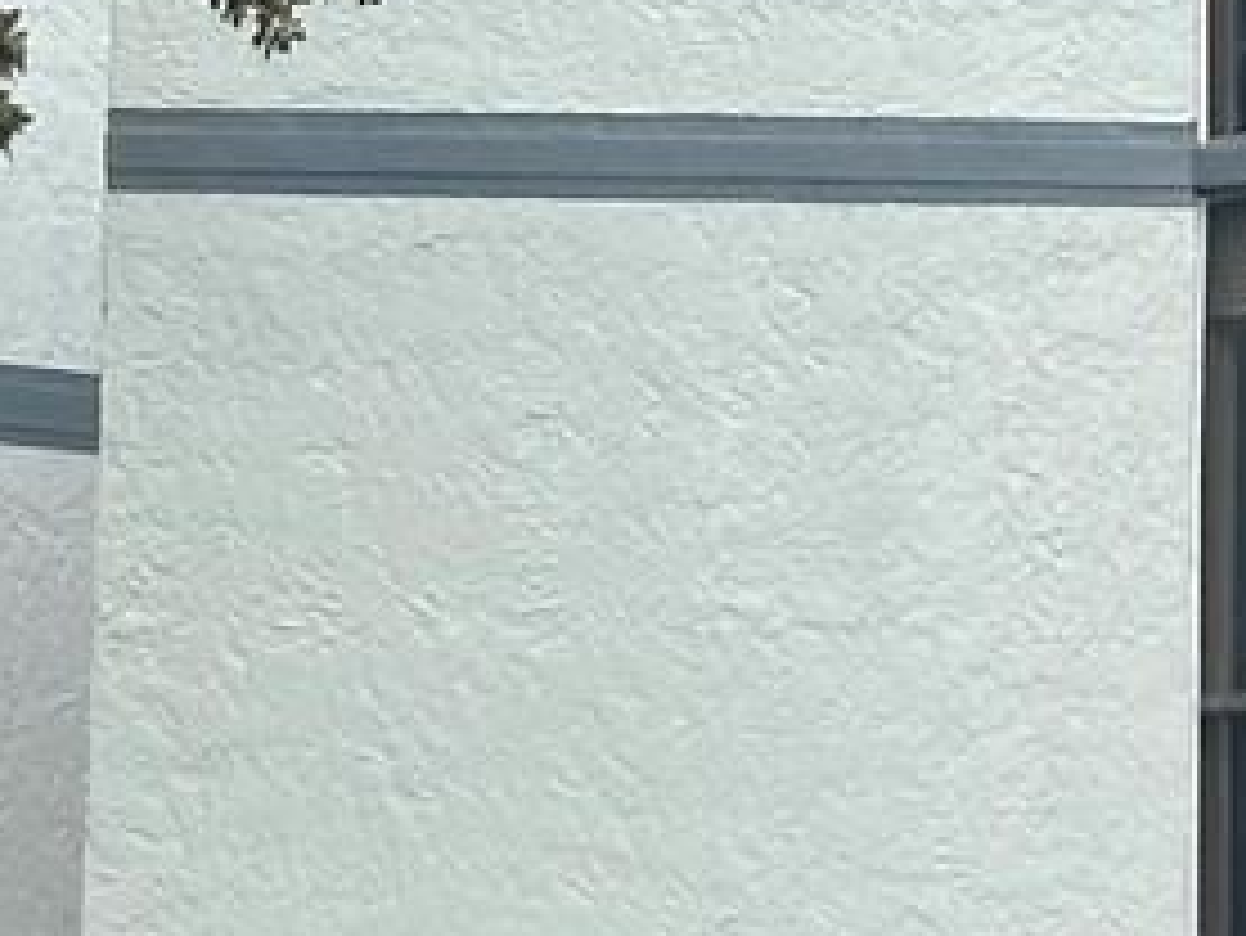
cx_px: 630
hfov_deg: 7.1
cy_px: -176
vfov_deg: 5.3
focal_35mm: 277
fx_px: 9975
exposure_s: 1/1227
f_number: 1.78
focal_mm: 6.86
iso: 64
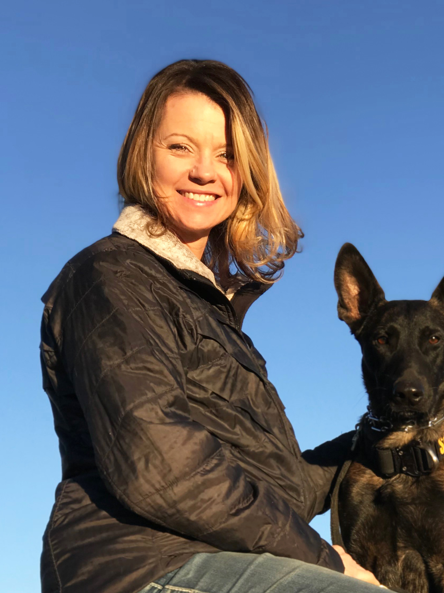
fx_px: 1762
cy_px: 493
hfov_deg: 14.3
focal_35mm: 103
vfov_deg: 18.9
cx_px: 370
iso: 20
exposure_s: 1/308
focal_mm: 6.6
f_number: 2.8
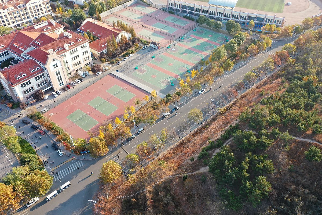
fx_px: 250
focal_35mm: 28
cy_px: 108
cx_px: 161
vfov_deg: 46.4
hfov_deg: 65.5
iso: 100
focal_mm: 10.26
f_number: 2.8
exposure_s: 1/320
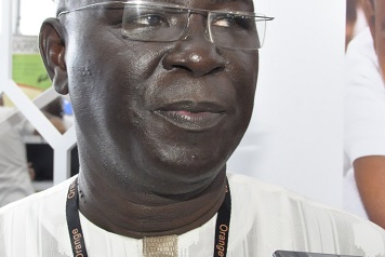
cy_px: 126
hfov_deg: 18.2
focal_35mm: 112
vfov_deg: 12.3
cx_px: 140
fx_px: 1199
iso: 2800
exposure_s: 1/60
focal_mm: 38
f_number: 8
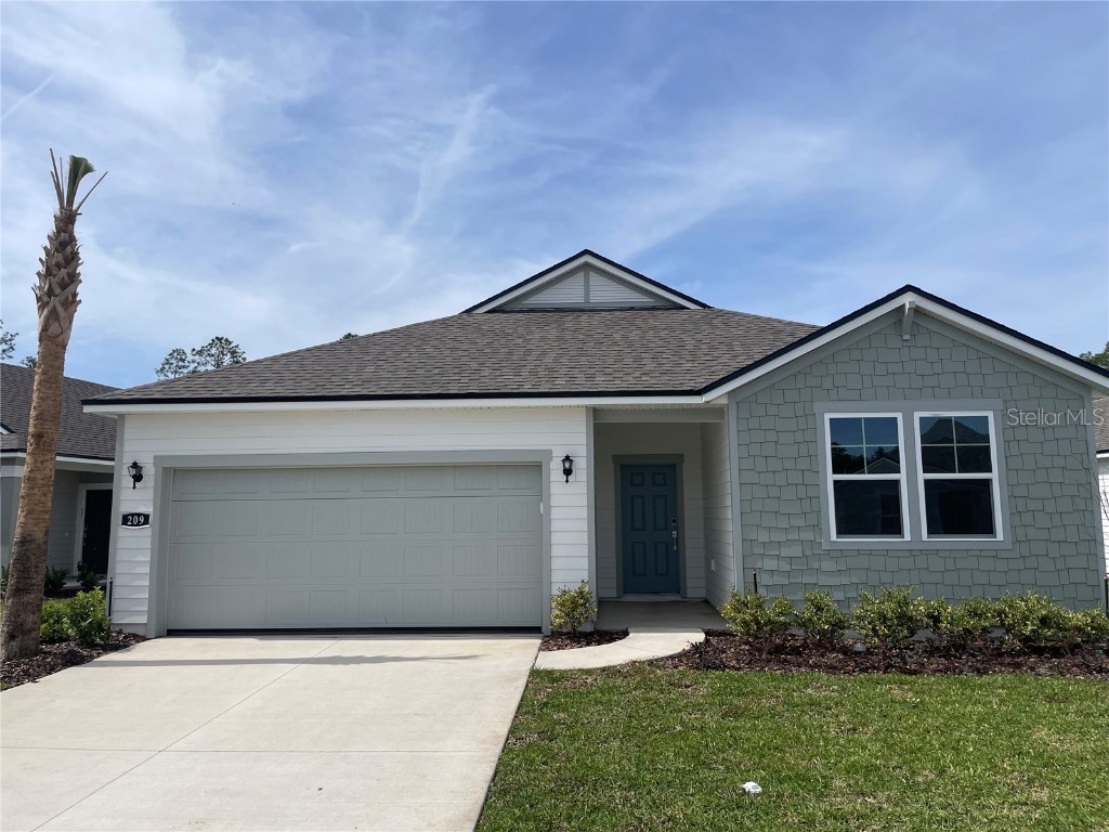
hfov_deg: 67.3
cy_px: 416
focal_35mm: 26
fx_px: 833
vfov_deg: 53.1
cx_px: 554
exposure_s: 1/6135
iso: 32
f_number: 1.6
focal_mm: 4.2
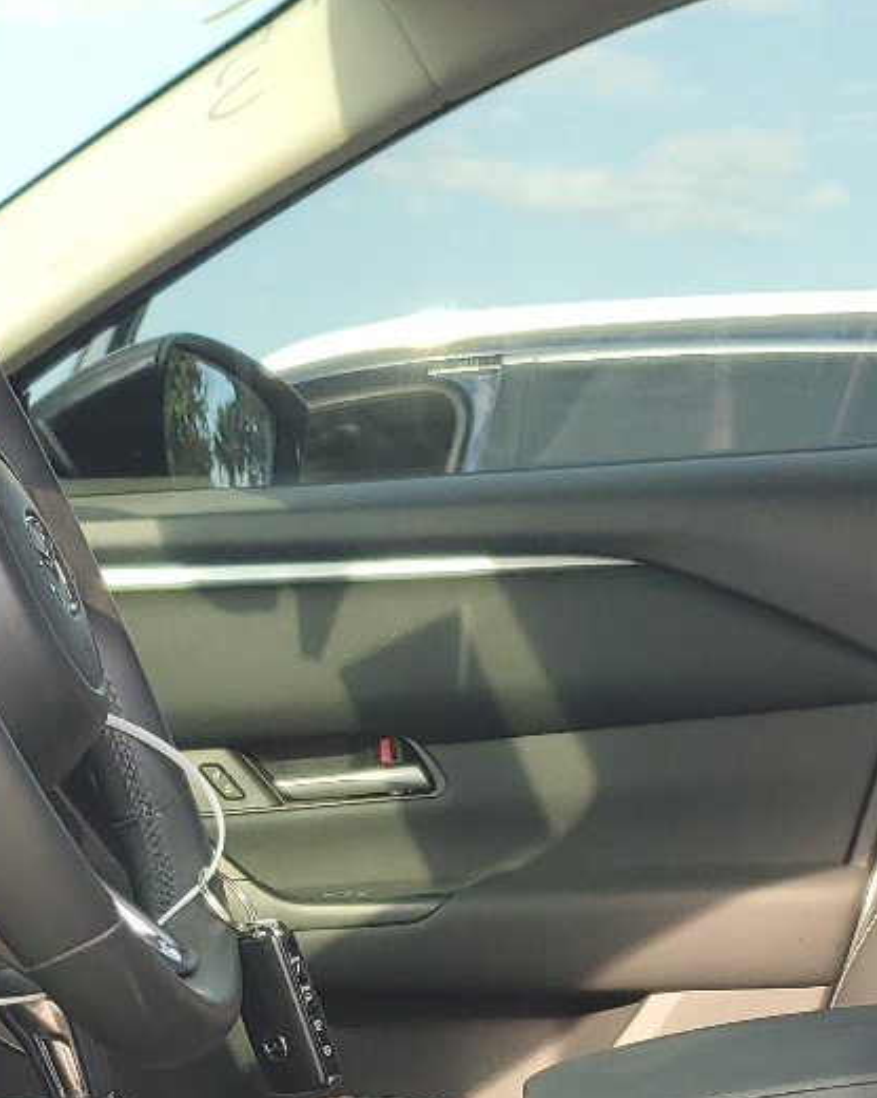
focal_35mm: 78
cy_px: 1224
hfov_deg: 19.6
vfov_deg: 22.9
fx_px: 2534
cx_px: 310
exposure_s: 1/222
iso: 50
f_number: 1.5
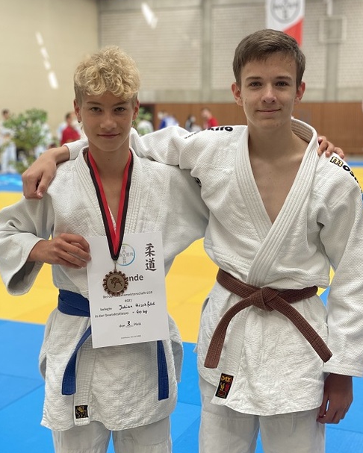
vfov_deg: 34.1
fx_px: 738
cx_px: 182
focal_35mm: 55
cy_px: 229
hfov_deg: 27.6
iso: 80
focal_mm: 6
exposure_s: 1/122
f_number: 2
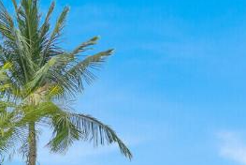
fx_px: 479
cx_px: 183
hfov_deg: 28.4
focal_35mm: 70
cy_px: 357
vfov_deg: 14.8
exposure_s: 1/1000
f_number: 8
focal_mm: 16
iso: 800
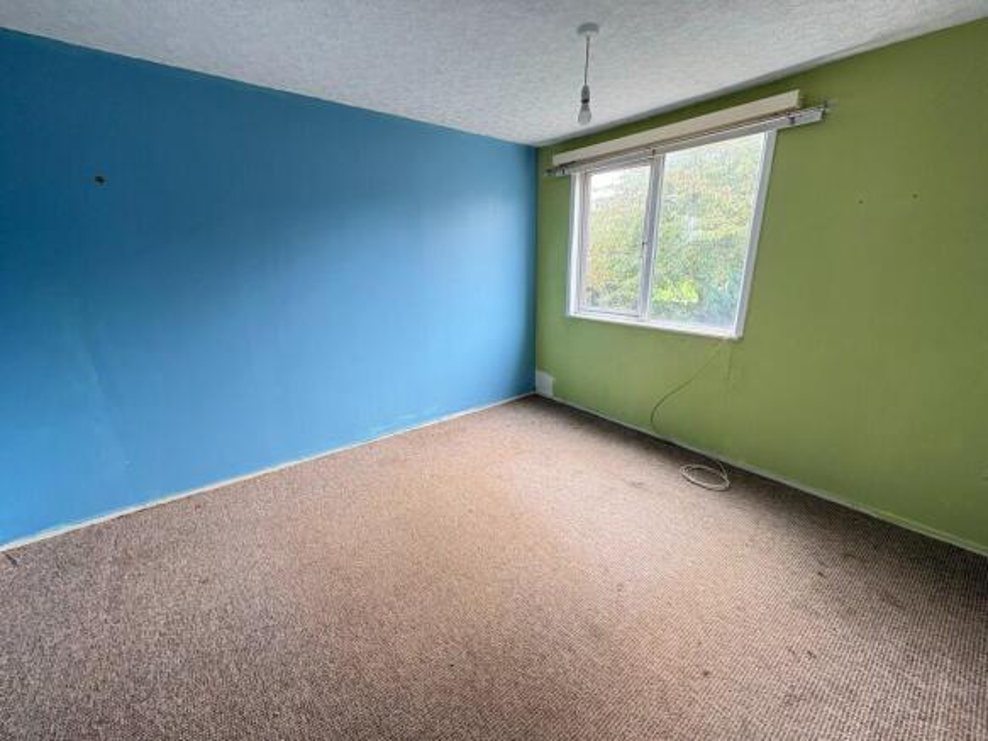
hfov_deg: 102.1
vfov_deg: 85.7
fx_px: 400
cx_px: 494
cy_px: 370
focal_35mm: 14
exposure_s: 1/76
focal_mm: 2.22
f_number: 2.2
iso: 250
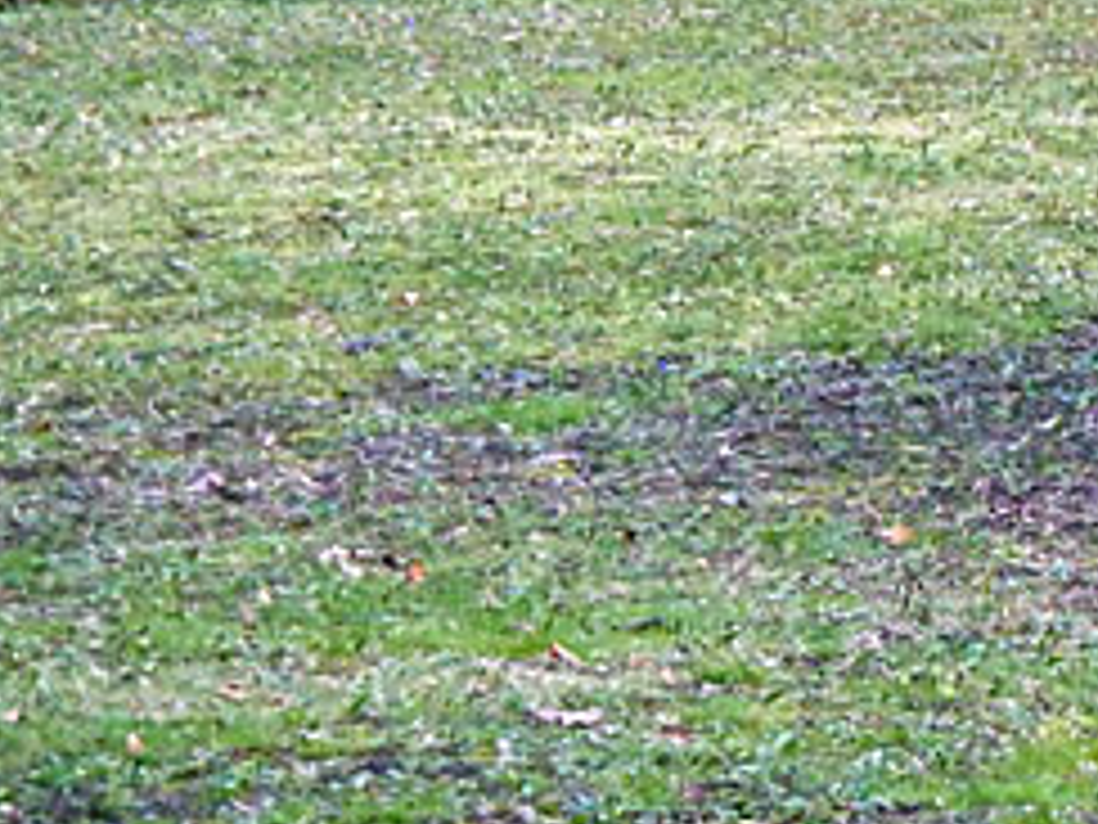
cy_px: 275
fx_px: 17541
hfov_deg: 3.6
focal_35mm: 553
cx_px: 1260
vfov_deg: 2.7
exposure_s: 1/15
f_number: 4.6
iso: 400
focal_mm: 37
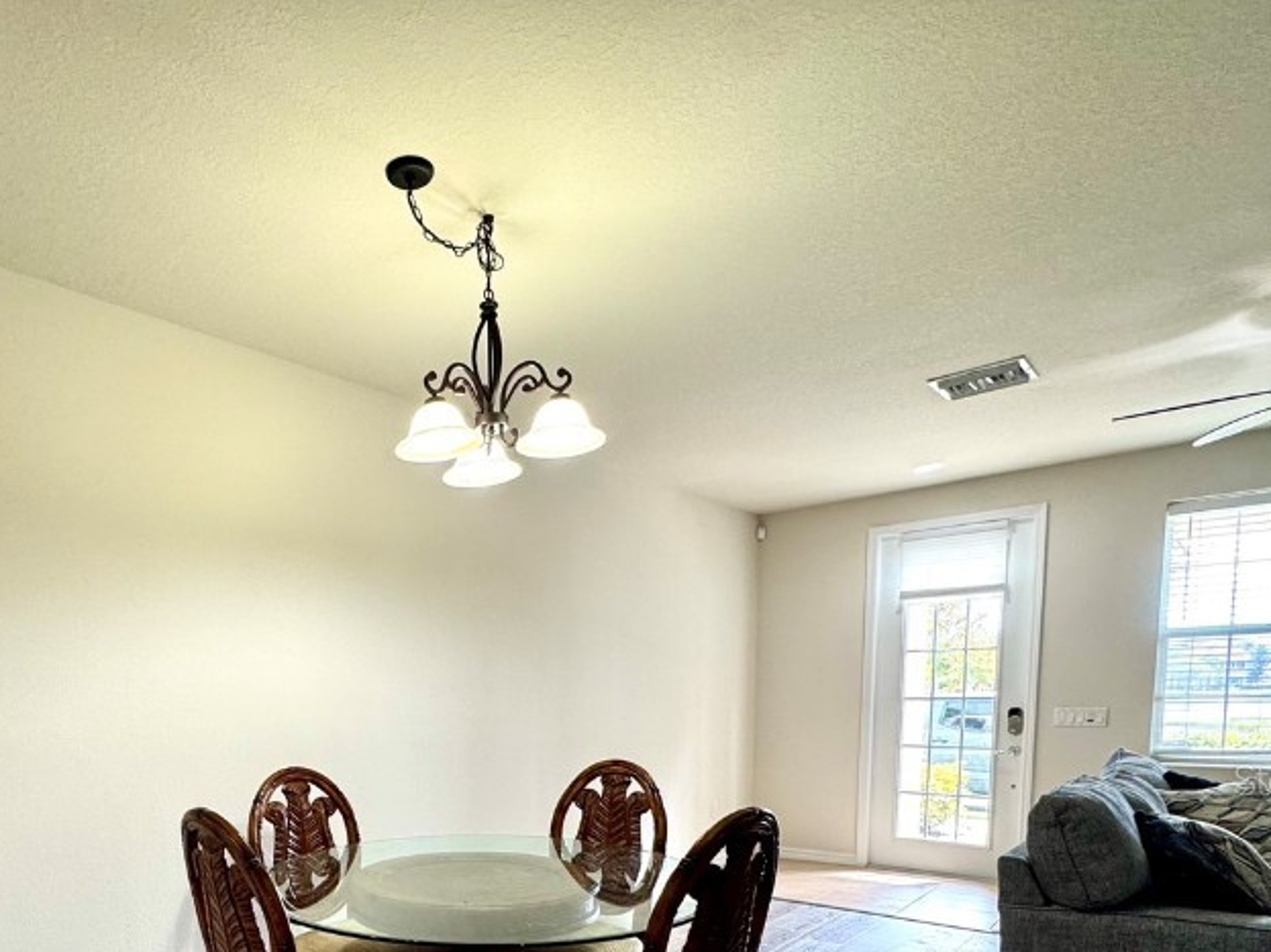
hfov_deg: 70.8
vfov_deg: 54.3
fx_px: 844
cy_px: 779
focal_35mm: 23
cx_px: 382
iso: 200
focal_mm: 2.22
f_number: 2.2
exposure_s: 1/120
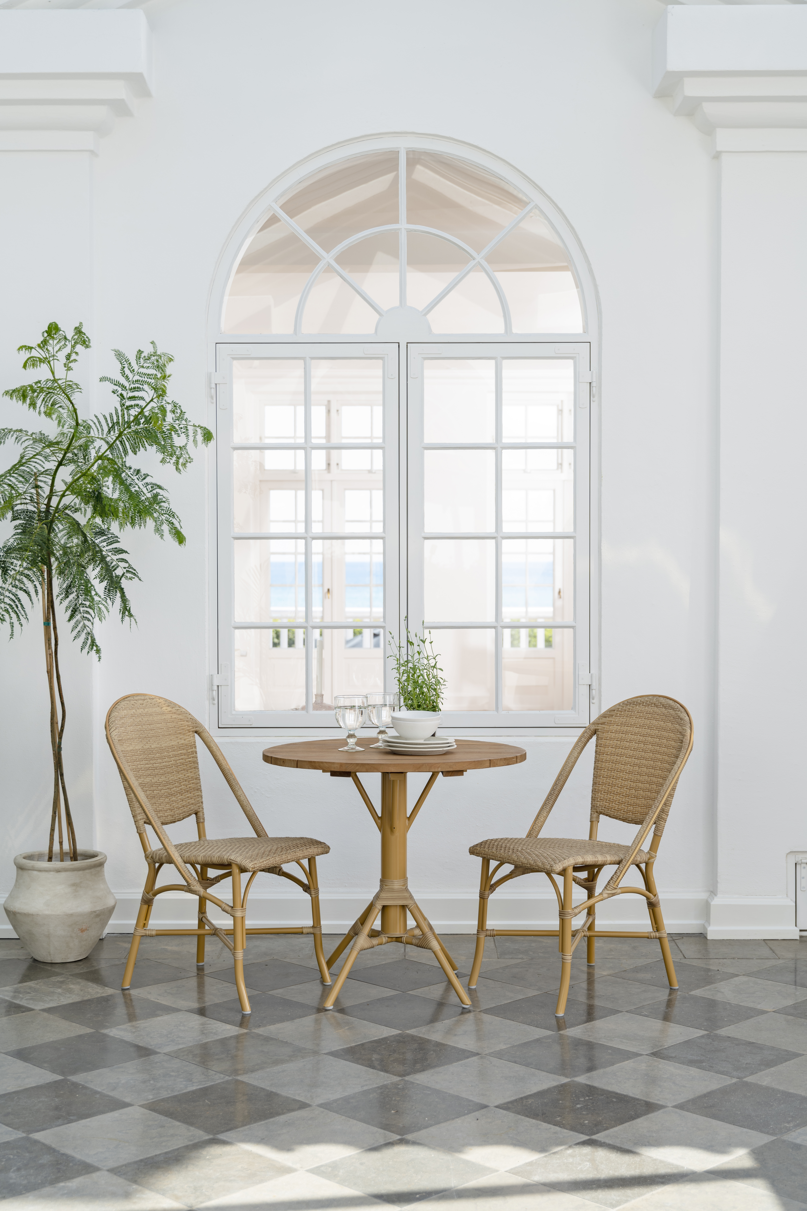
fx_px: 1681
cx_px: 404
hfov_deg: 27.0
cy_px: 606
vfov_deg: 39.6
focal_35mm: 50
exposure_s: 1/160
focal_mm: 50
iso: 64
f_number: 4
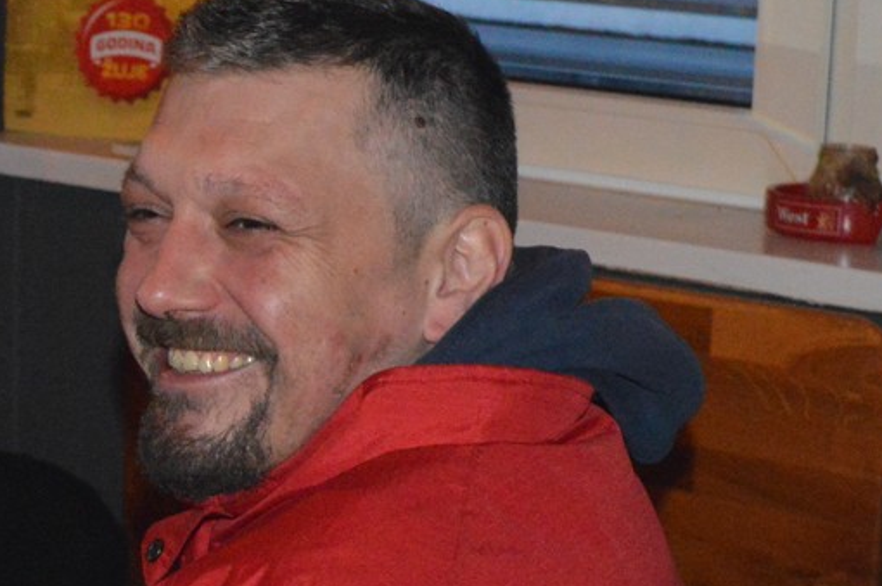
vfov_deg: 10.0
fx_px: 3343
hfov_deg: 14.7
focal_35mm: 137
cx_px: -35
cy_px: 493
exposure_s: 1/60
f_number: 7.1
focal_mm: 29
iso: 3200
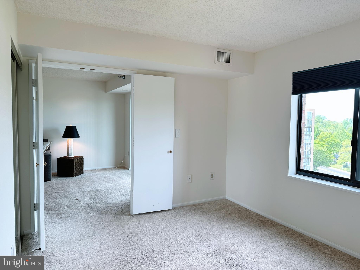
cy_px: 135
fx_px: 250
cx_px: 180
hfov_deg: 71.6
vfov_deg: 56.8
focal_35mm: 24
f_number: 1.78
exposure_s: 1/154
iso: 64
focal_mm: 6.86
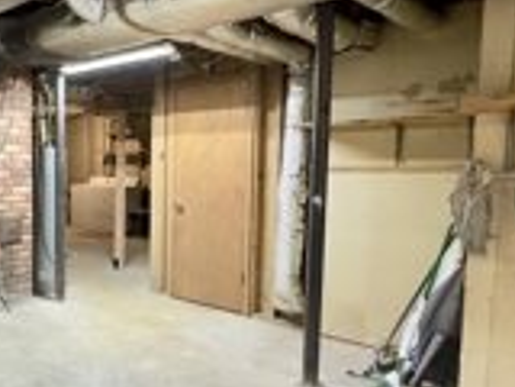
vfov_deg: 40.7
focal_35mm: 35
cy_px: 213
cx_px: 77
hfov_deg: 48.5
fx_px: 521
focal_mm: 2.22
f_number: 2.2
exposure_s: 1/40
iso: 1000
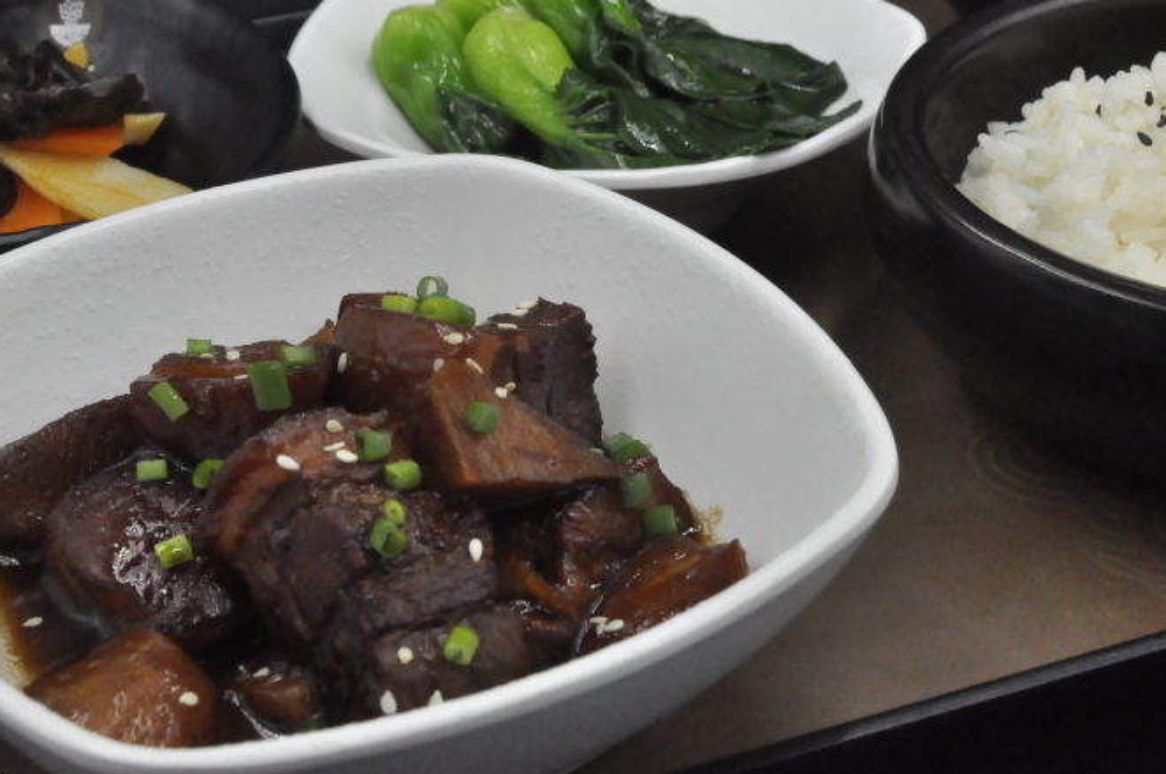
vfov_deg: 15.4
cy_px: 229
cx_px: 593
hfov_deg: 23.2
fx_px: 2846
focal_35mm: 88
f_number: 16
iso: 3200
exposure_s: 1/750
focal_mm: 38
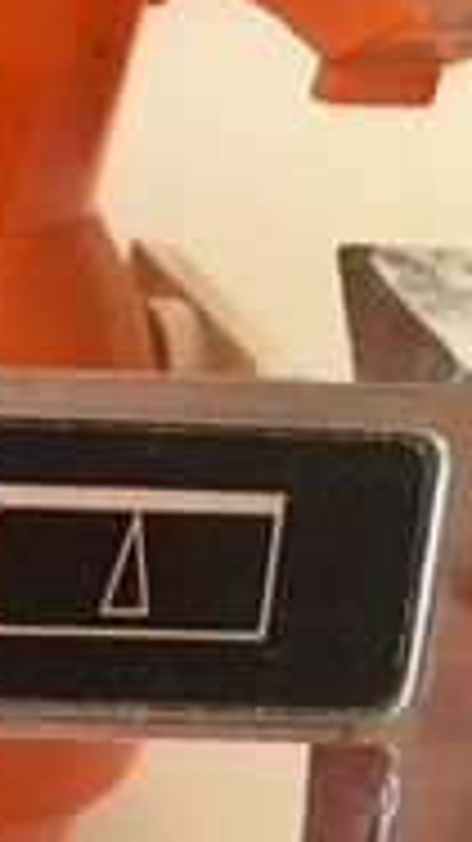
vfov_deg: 18.8
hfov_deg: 9.3
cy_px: 995
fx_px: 2406
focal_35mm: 108
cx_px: -859
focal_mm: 4.15
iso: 160
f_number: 2.2
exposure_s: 1/33
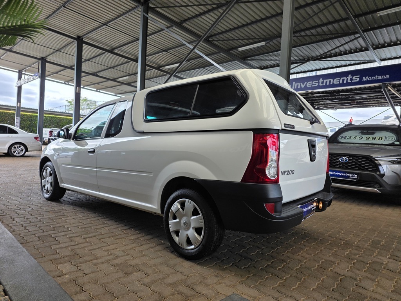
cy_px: 150
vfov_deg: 58.9
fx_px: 266
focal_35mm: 23
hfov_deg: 73.9
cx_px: 200
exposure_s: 1/359
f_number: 1.7
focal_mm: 6.25
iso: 40
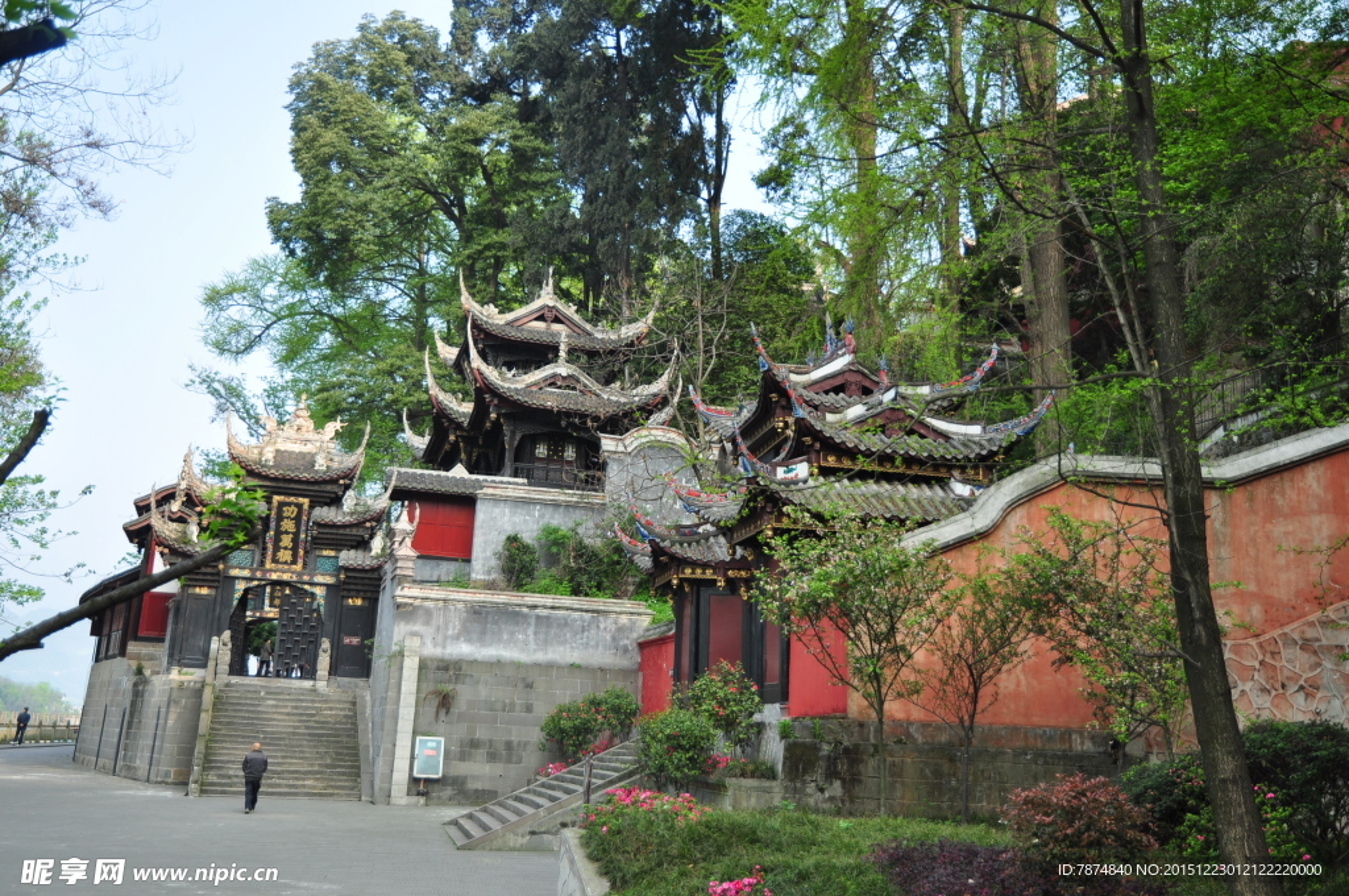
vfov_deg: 36.8
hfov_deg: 53.2
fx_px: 1347
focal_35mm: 36
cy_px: 448
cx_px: 674
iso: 200
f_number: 4.5
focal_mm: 24
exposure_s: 1/320
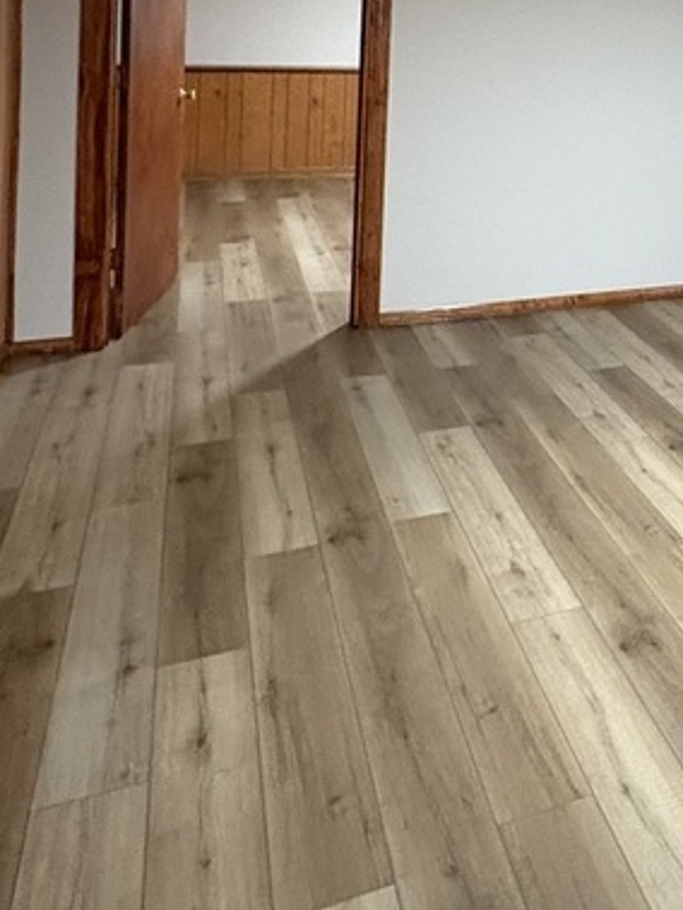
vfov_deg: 42.1
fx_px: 1051
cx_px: 791
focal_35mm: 40
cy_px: 55
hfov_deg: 31.1
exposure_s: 1/40
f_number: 2.2
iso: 640
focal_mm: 2.22
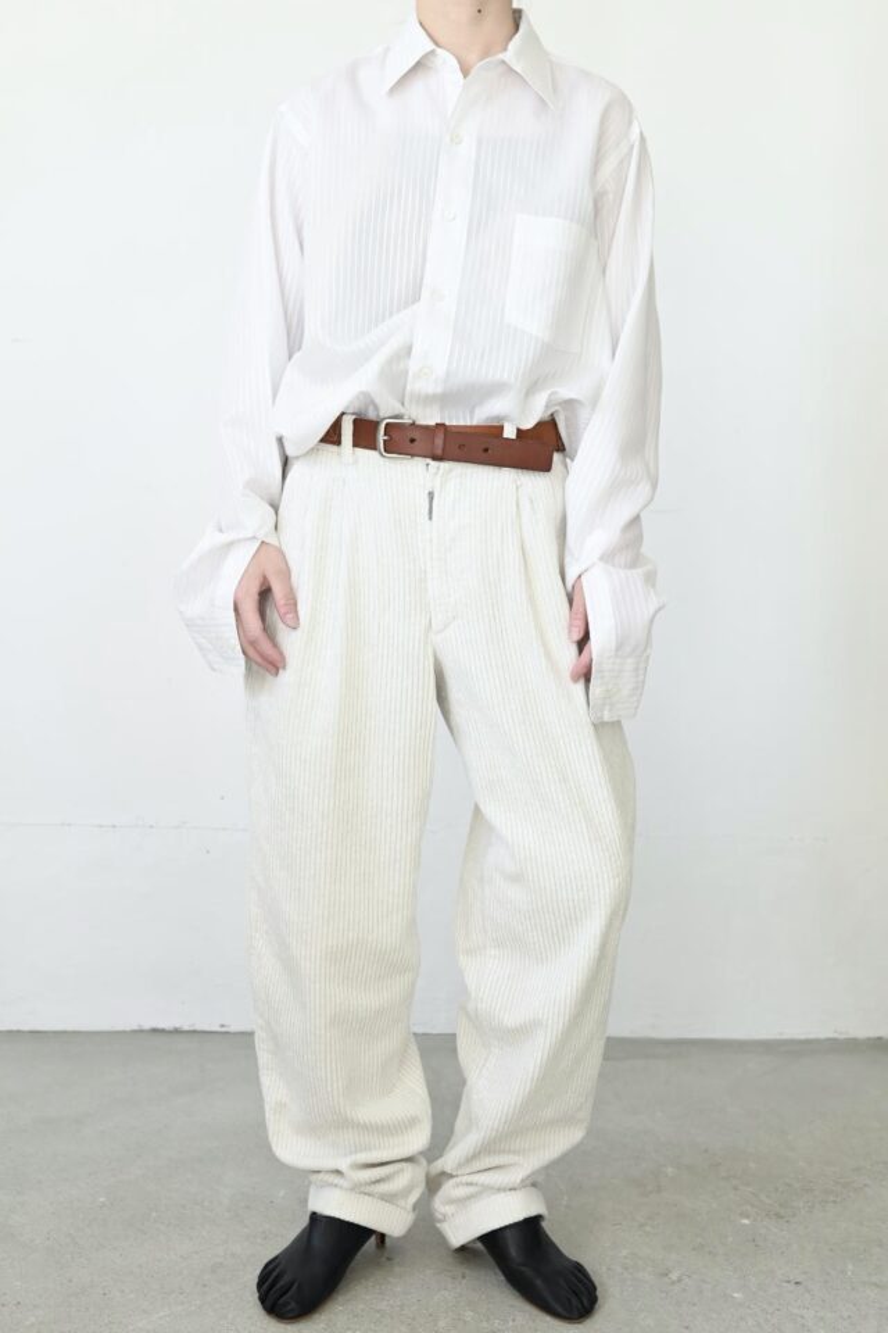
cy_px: 666
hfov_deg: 33.4
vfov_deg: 48.5
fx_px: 1480
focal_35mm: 40
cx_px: 444
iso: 1000
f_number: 5
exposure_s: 1/125
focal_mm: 40
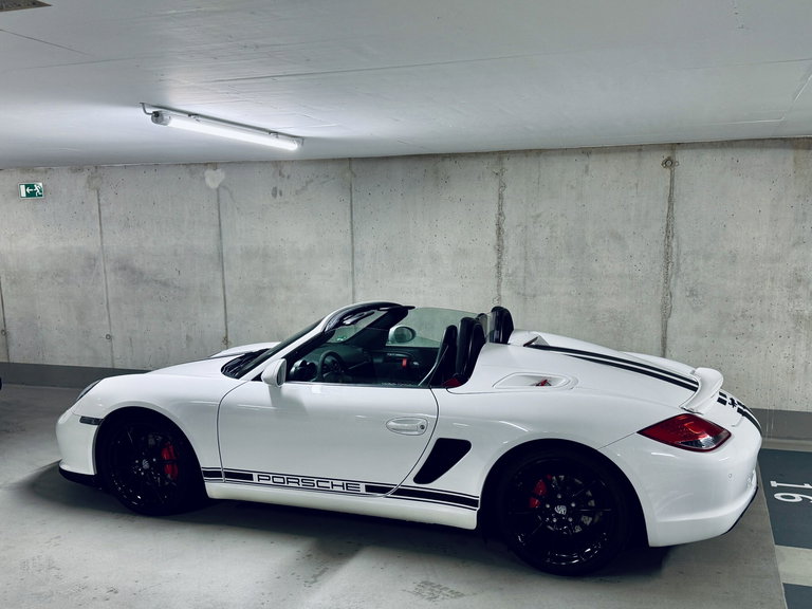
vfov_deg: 56.8
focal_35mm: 24
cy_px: 304
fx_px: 563
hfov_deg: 71.6
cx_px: 406
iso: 125
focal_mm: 6.76
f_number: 1.78
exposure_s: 1/50
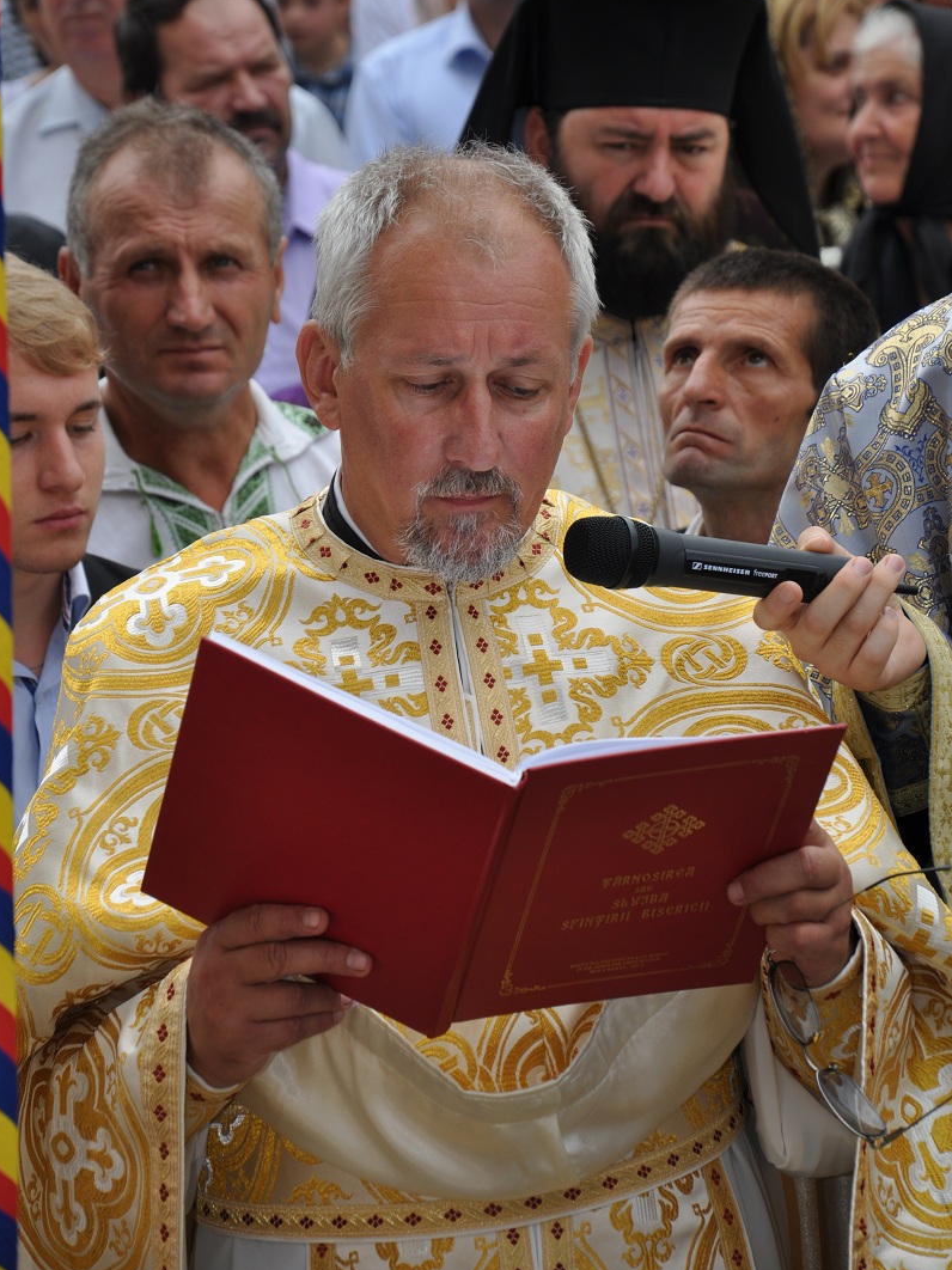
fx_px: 6293
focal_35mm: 172
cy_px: 590
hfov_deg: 8.7
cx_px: 475
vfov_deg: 11.5
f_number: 8
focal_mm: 105
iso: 200
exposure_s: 1/200
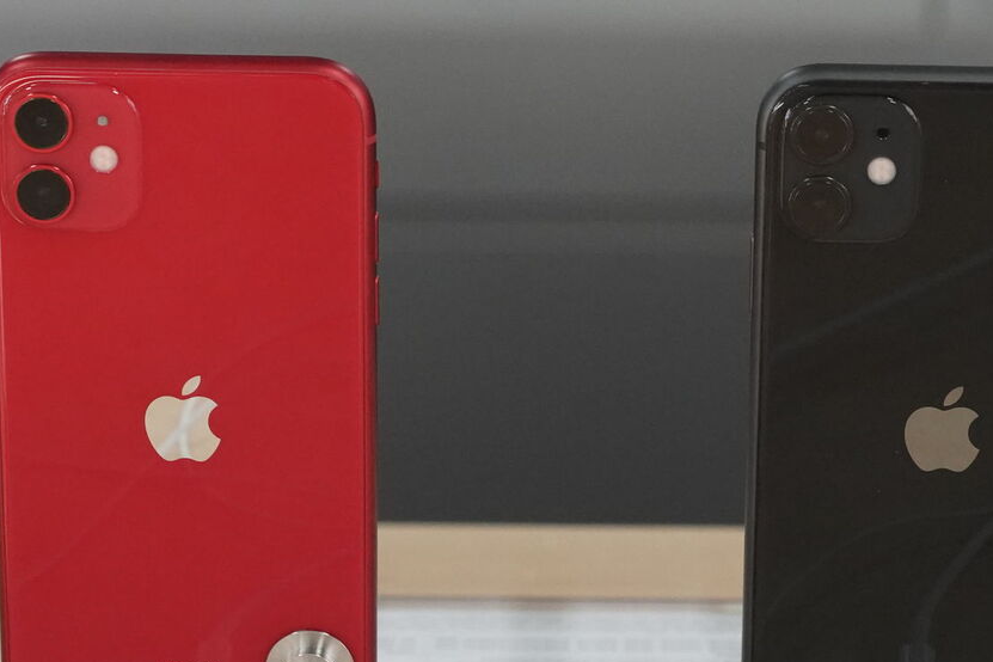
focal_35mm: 127
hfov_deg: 16.1
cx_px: 624
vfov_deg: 10.8
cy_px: 306
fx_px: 3503
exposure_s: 1/320
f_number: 5.6
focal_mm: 55
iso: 6400
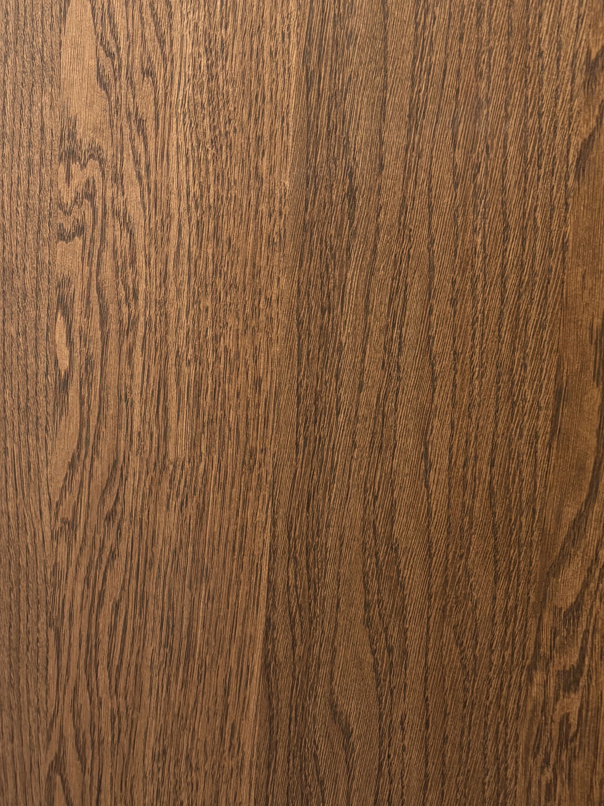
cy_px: 213
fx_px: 1350
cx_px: -20
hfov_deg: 24.0
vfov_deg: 32.7
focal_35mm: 58
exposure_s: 1/121
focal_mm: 5.96
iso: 125
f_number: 1.6
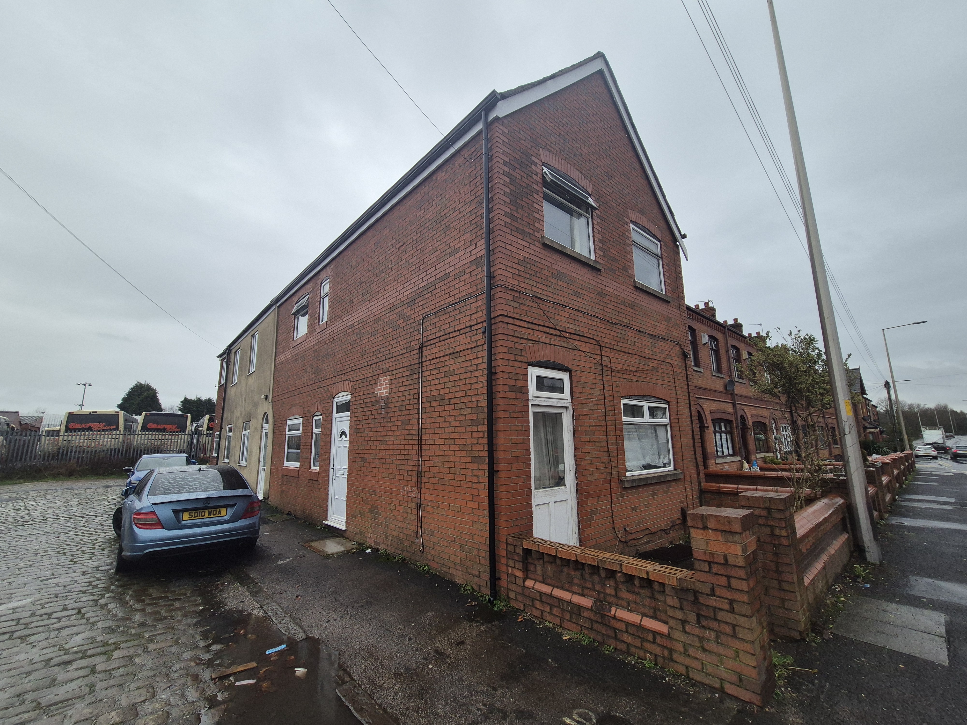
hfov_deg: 106.2
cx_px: 484
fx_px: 363
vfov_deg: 89.9
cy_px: 362
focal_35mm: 13
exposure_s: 1/1996
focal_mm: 2.2
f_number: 2.2
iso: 160
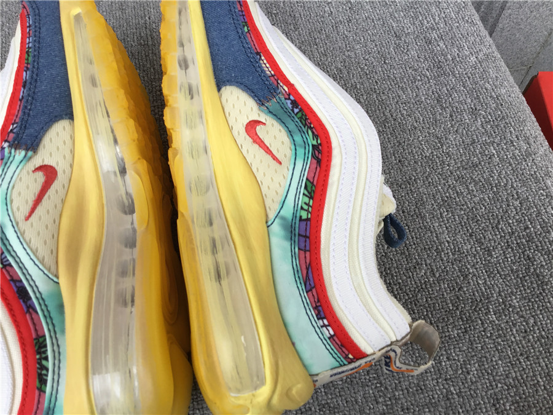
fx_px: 495
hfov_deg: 58.4
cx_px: 276
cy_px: 208
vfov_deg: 45.4
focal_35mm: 31
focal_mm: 3.3
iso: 25
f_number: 2.4
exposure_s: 1/100
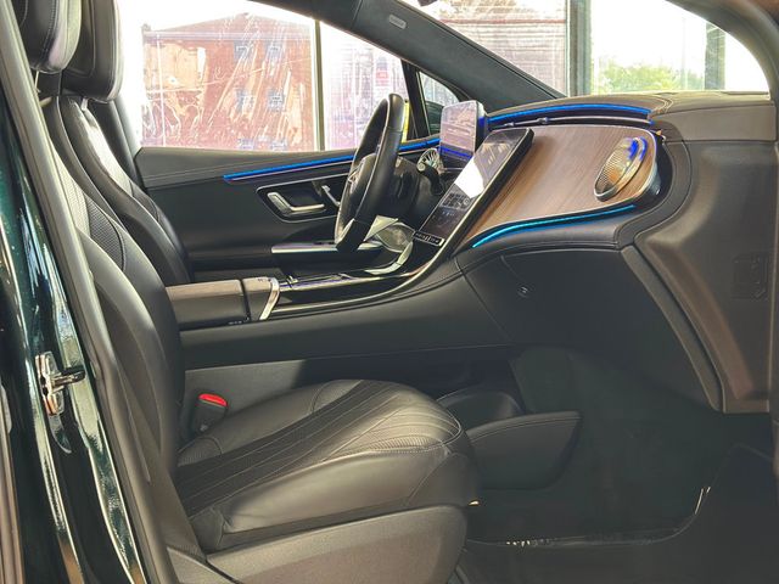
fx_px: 1080
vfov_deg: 30.3
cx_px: 390
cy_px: 292
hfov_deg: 39.7
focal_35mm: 48
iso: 200
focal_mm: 6.86
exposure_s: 1/60
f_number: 1.78
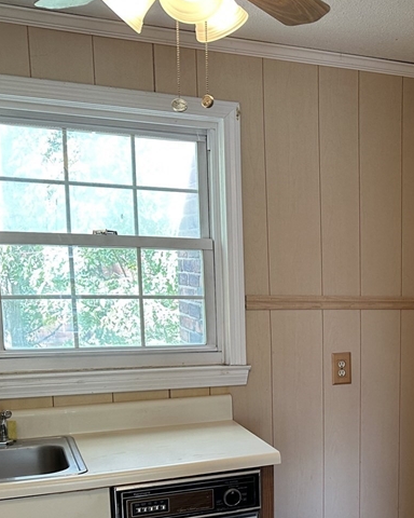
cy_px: 408
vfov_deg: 36.2
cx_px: 411
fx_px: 766
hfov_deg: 28.5
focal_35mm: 50
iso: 160
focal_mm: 6.86
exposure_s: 1/60
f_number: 1.78
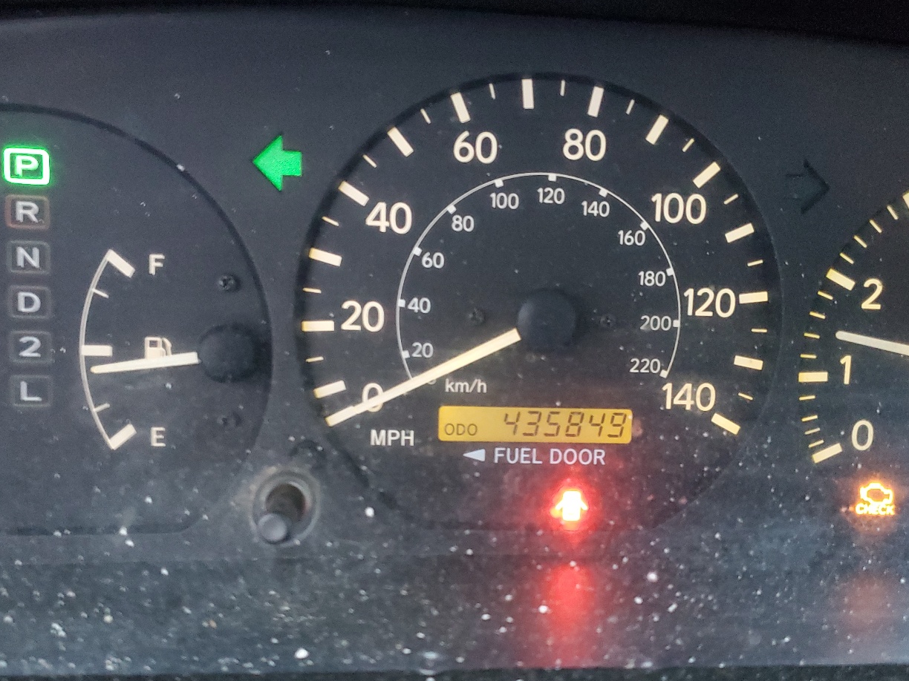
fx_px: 893
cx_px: 487
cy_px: 389
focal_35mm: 34
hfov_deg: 53.9
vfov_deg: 41.7
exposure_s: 1/15
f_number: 1.5
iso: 469
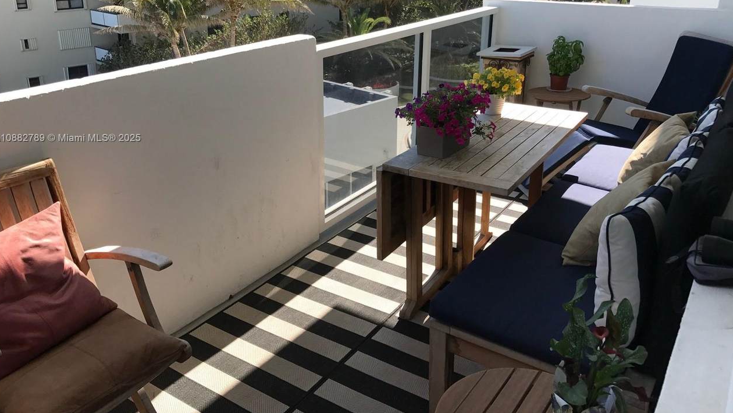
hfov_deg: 62.6
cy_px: 139
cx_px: 364
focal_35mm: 31
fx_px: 603
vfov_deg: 37.4
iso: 20
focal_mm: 3.99
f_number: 1.8
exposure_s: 1/1041
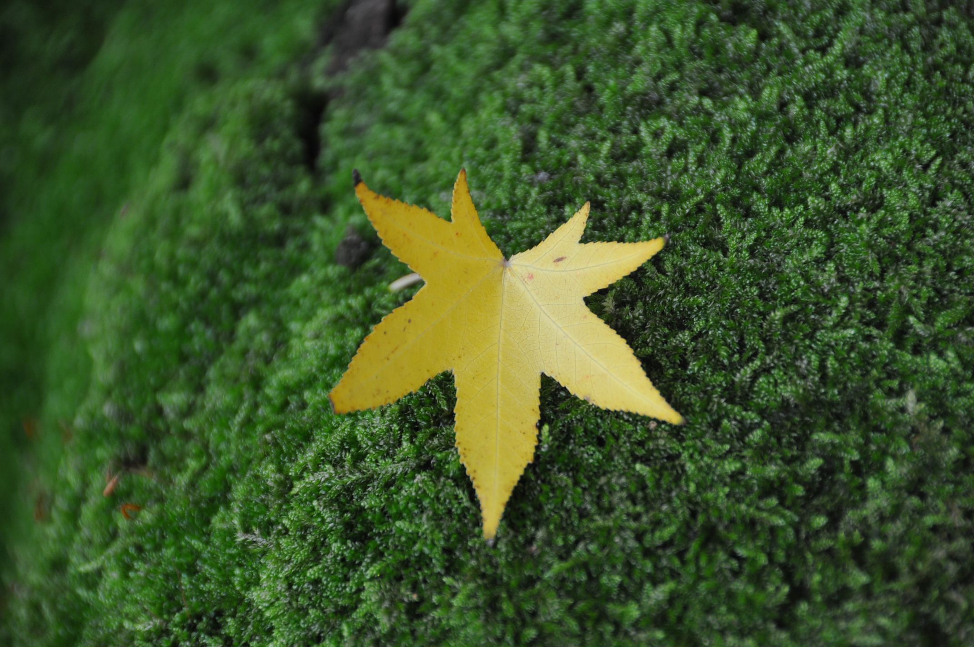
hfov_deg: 6.9
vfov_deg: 4.6
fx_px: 8107
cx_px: 487
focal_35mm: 300
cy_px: 324
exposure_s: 1/60
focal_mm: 200
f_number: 5.6
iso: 360
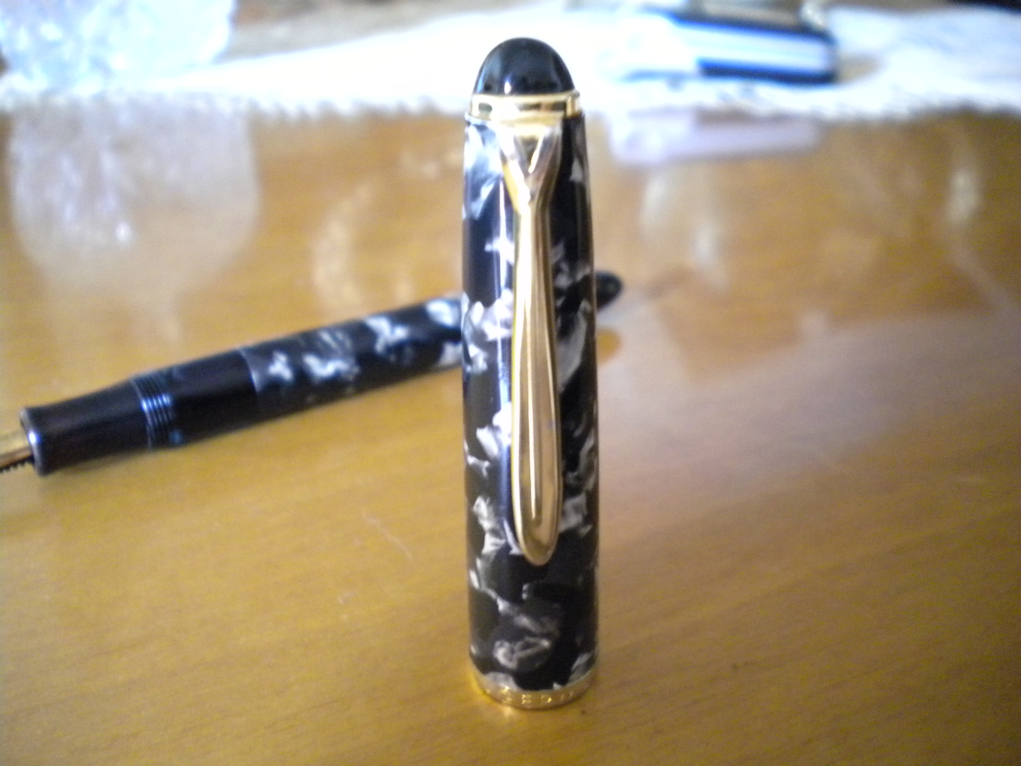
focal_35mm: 35
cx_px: 510
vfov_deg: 40.7
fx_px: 1032
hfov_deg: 52.6
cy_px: 383
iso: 800
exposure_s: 1/5.2
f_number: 3.1
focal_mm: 6.3
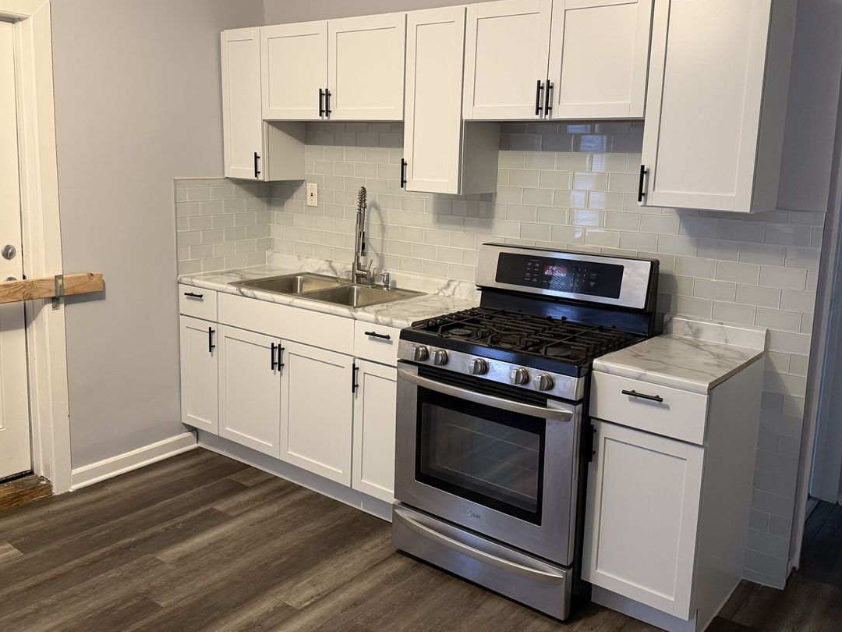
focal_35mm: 32
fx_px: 778
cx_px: 386
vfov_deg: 44.0
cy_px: 267
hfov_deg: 56.7
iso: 400
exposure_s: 1/60
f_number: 1.78
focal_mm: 6.76
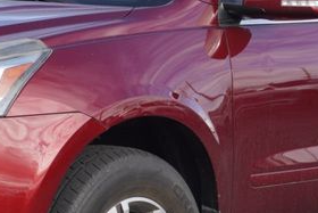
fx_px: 1501
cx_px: 75
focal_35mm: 170
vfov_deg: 8.1
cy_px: 133
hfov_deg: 12.1
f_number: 7.1
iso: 100
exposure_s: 1/125
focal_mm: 31
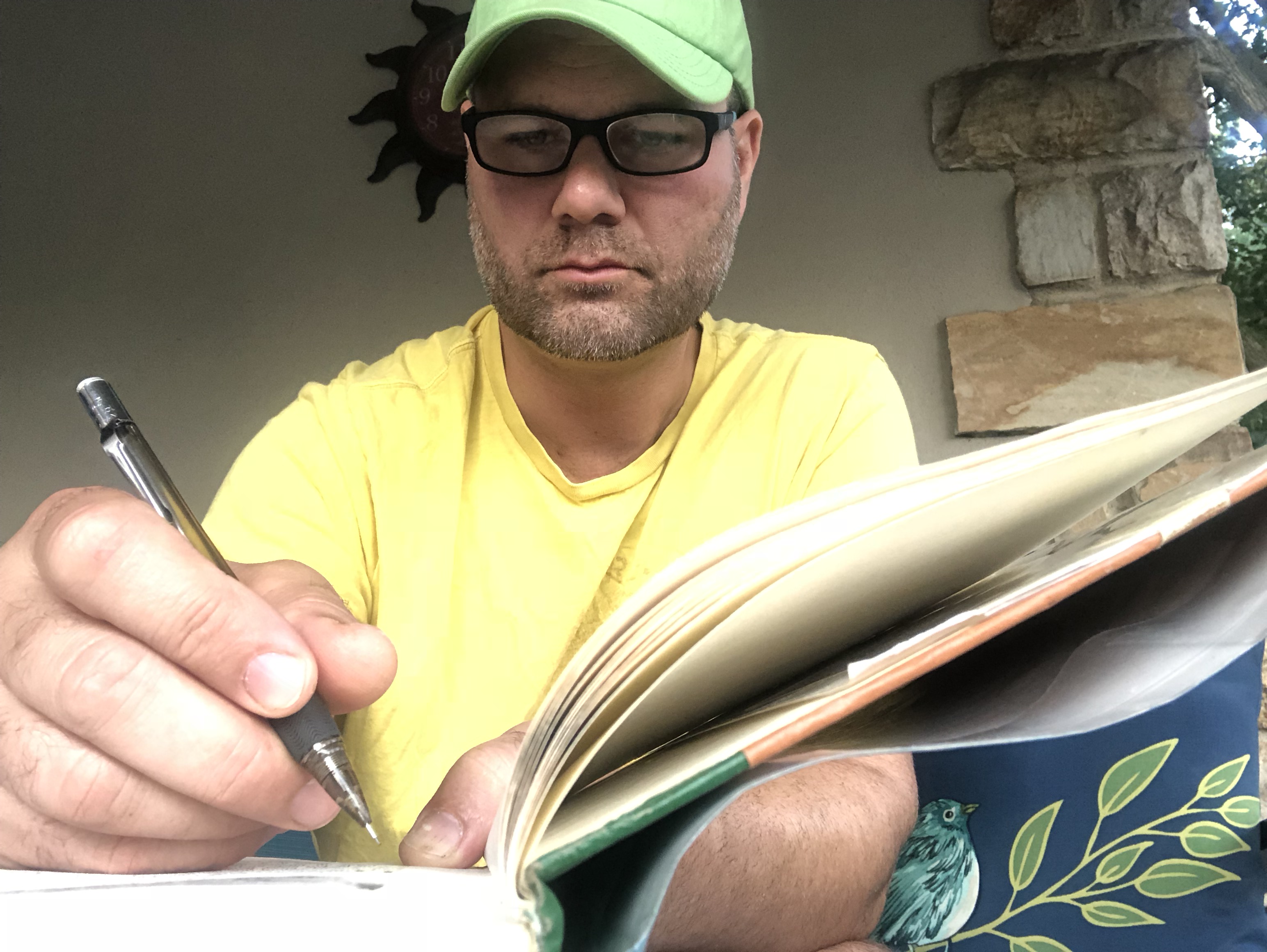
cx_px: 634
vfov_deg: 44.2
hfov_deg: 56.8
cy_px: 476
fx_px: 1172
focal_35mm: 32
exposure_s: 1/60
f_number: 2.2
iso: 250
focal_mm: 2.87
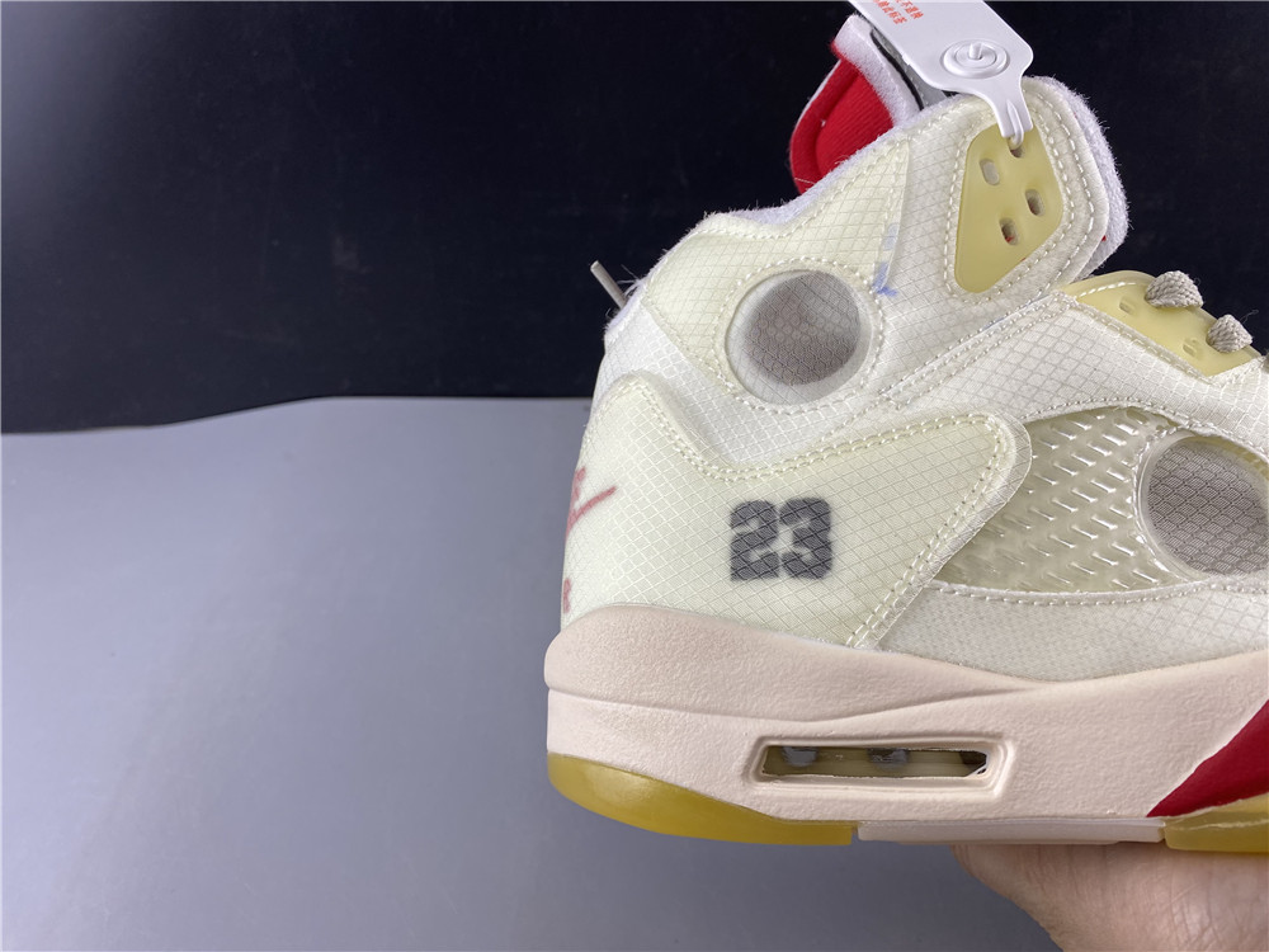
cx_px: 634
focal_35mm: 26
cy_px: 476
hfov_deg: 67.3
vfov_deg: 53.1
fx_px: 953
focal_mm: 4.25
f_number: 1.8
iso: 32
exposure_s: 1/100
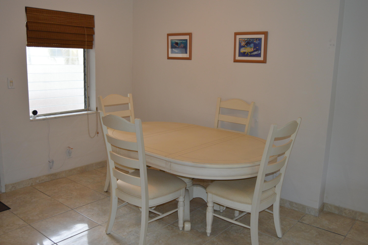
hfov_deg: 57.3
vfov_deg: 39.9
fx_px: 337
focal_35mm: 33
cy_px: 122
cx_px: 184
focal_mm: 22
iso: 400
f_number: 4
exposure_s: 1/100
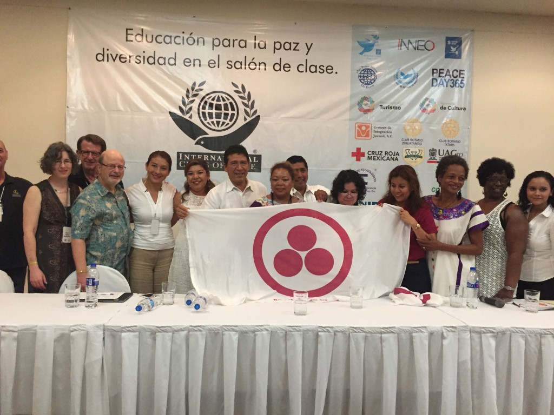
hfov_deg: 61.7
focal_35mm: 29
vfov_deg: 48.2
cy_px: 208
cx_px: 277
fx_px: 464
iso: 200
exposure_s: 1/30
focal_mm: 4.15
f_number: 2.2
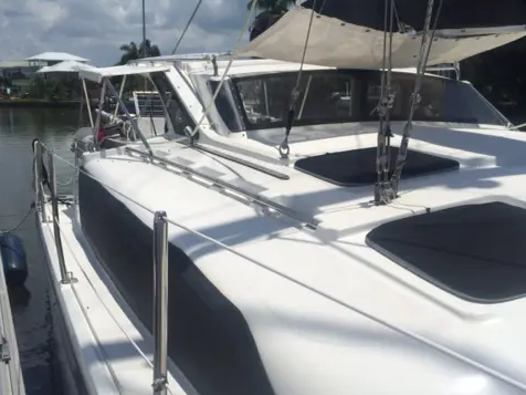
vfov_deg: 36.7
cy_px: 231
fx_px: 593
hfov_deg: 47.6
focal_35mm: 39
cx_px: 317
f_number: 2.2
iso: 40
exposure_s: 1/8264
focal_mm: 4.15
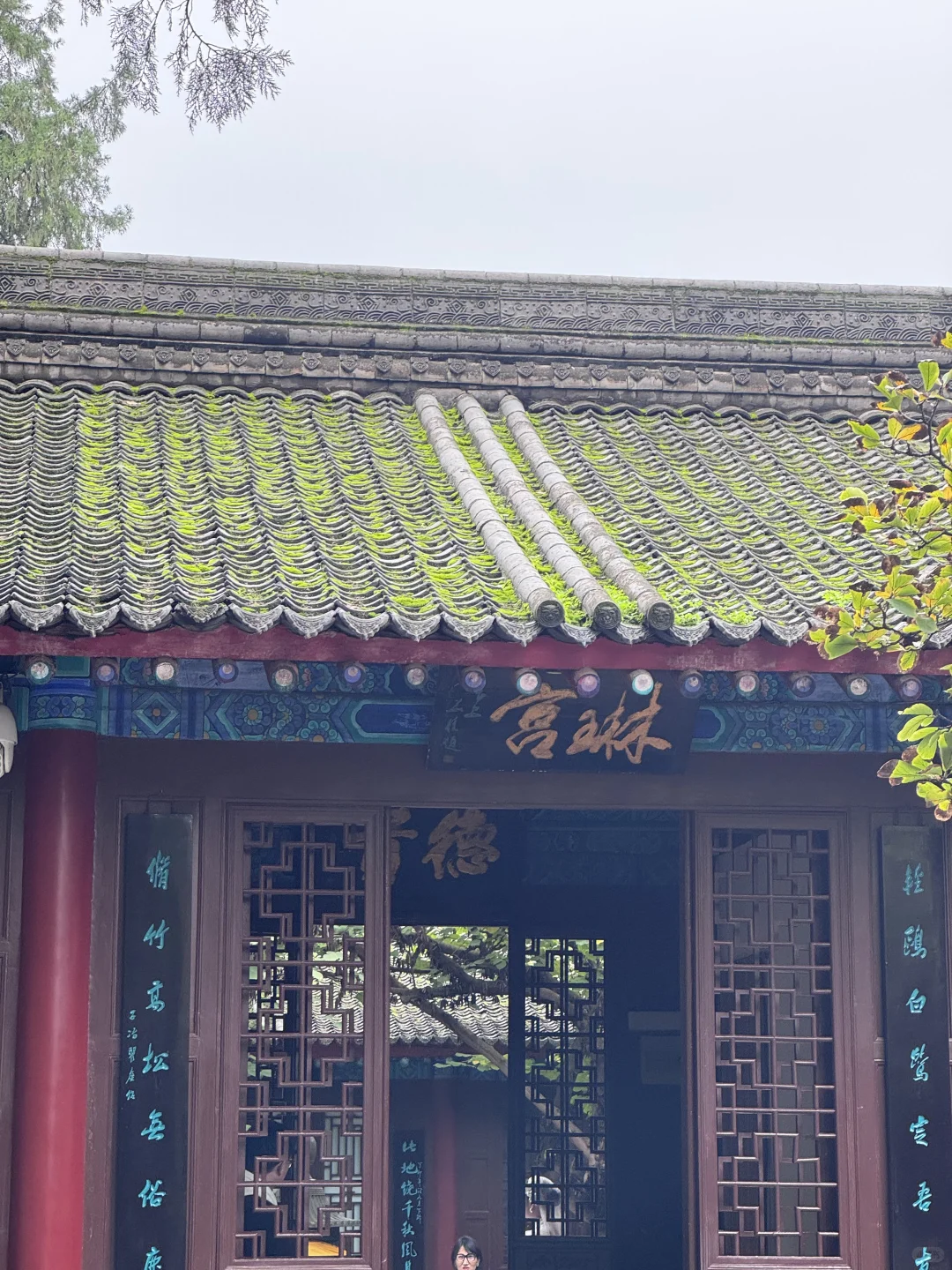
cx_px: 476
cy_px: 635
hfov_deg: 19.1
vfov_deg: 25.3
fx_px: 2824
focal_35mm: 77
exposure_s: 1/99
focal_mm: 9
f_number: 2.8
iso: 64
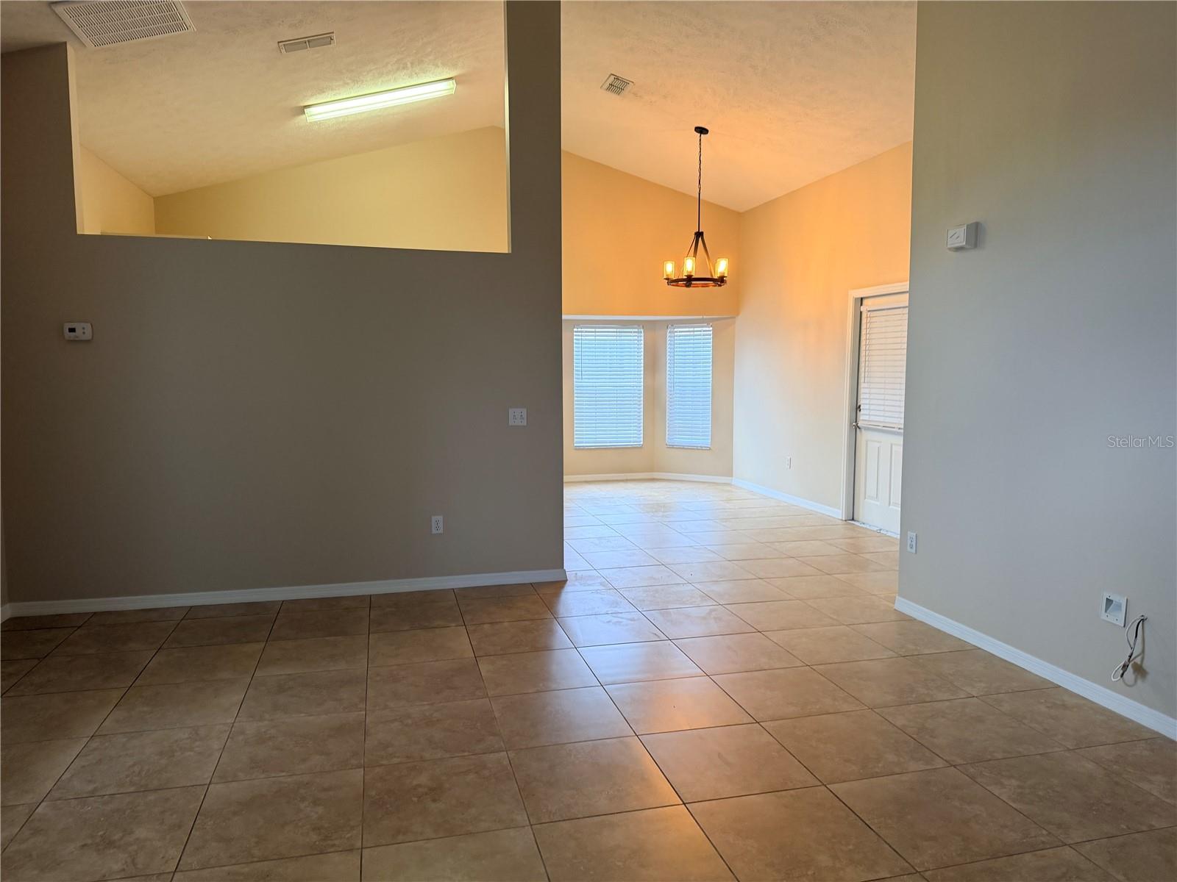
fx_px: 816
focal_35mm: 24
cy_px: 441
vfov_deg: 56.8
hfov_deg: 71.6
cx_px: 588
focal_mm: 6.76
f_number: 1.78
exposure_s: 1/60
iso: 200
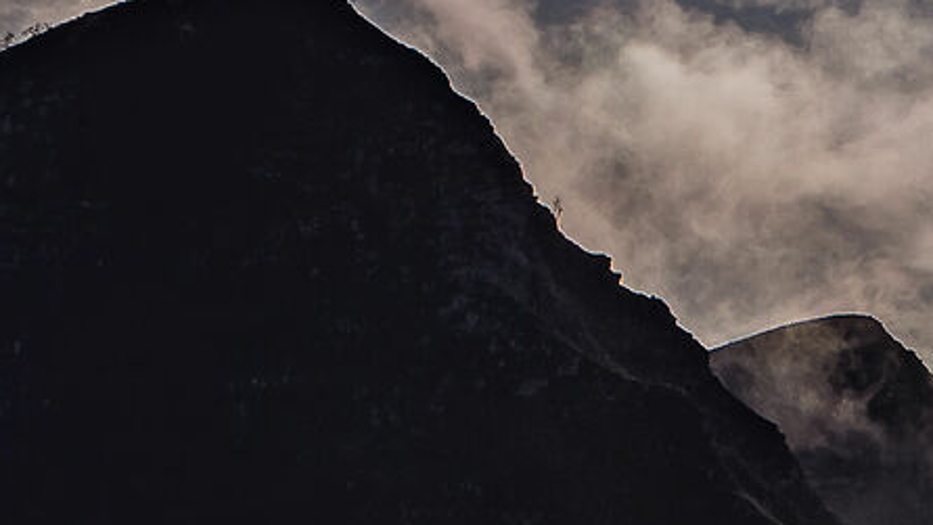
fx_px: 14647
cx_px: 1870
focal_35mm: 592
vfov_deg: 2.1
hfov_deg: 3.6
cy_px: 734
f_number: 10
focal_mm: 70
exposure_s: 1/1000
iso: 100
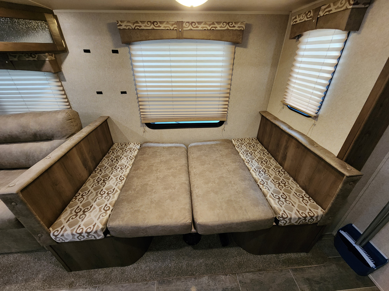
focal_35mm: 13
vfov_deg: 89.9
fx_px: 146
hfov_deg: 106.2
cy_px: 146
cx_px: 194
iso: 400
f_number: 2.2
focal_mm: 2.2
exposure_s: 1/40
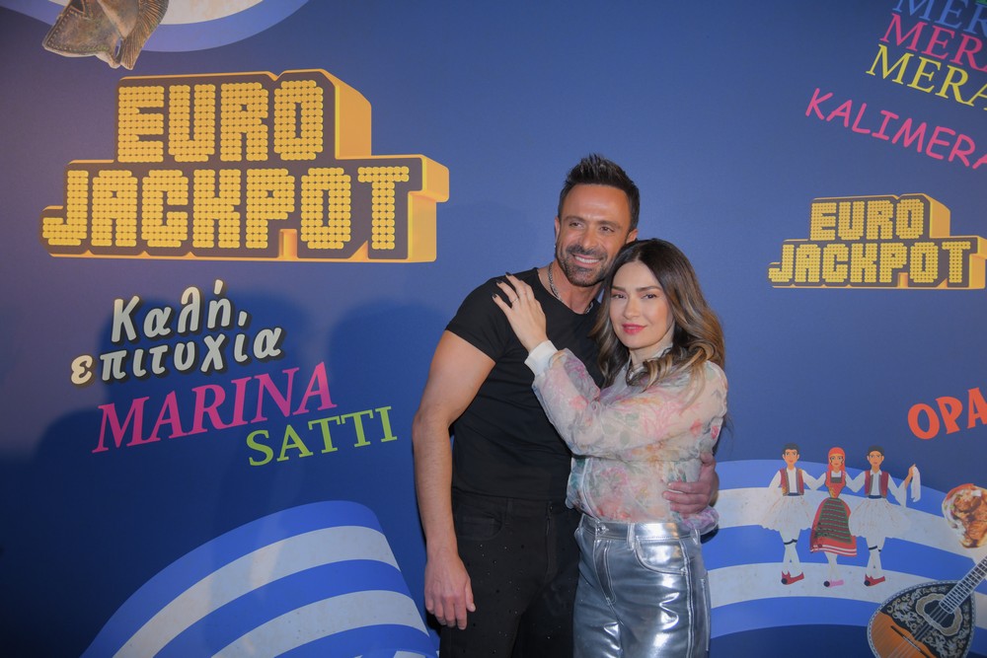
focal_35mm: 35
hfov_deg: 54.4
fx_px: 960
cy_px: 329
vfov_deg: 37.9
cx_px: 494
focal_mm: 35
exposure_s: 1/250
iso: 500
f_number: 4
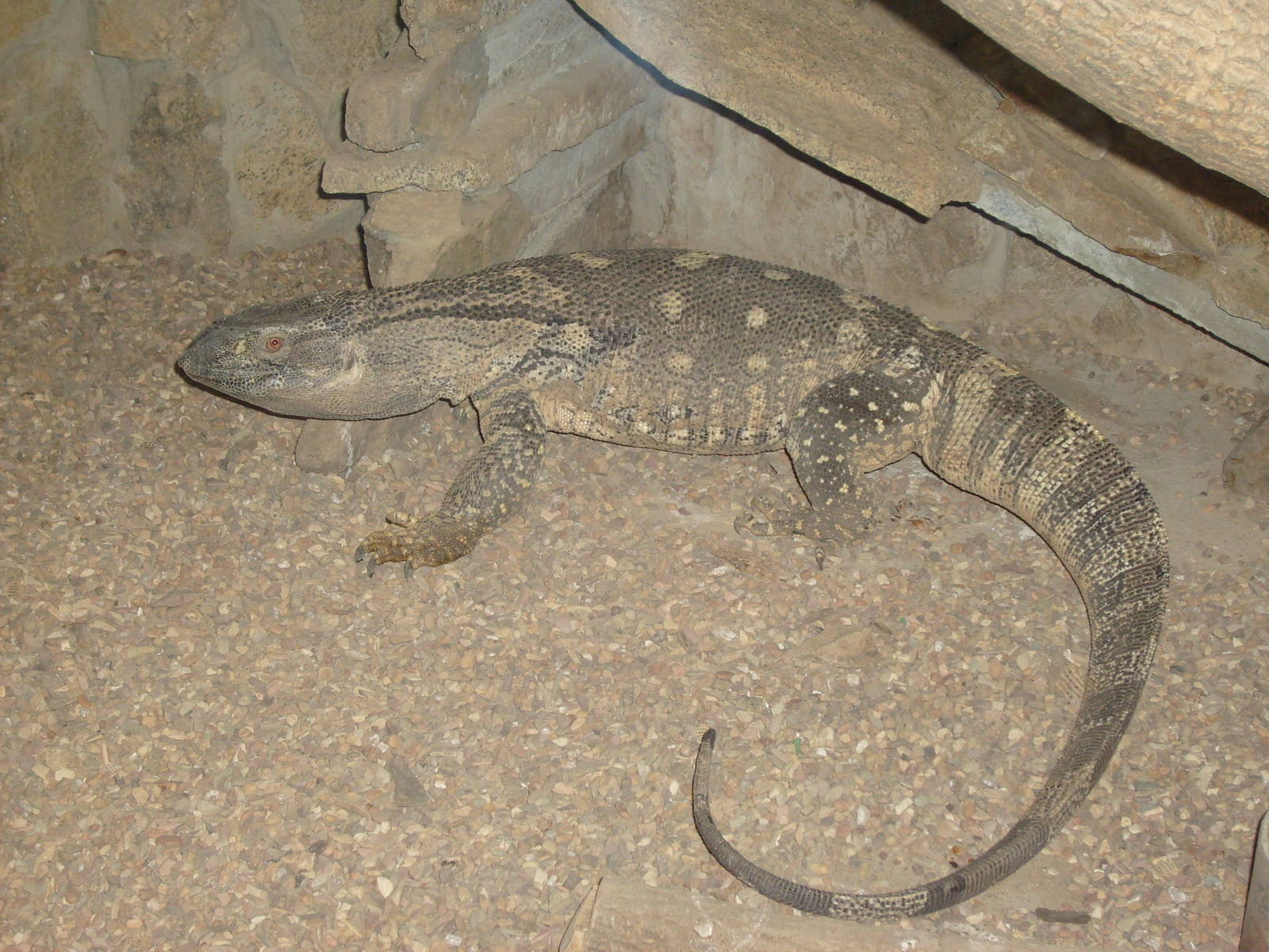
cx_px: 634
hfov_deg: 31.7
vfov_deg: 24.0
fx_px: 2236
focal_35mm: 61
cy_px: 476
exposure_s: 1/60
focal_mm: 10.3
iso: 100
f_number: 3.6
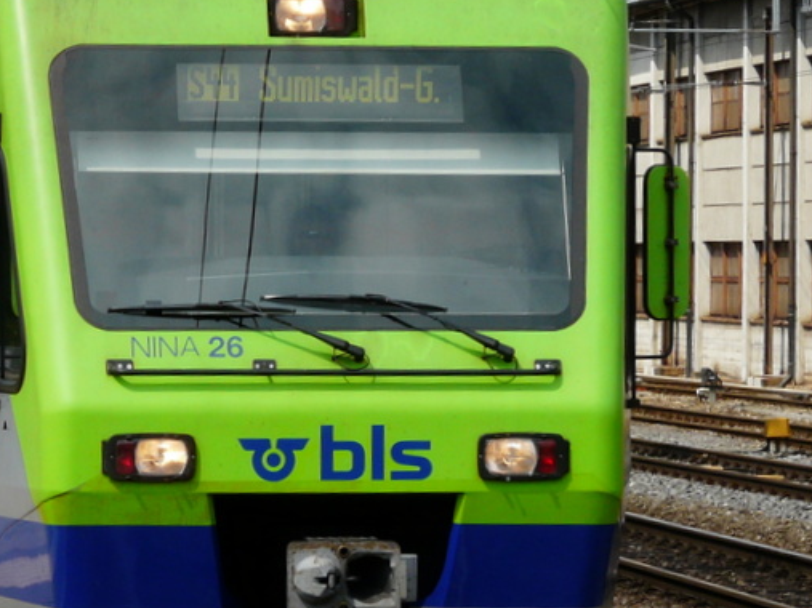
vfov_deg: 6.7
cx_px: 207
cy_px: 283
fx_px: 5183
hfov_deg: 8.9
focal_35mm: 221
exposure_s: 1/400
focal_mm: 18.3
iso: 100
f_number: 5.6
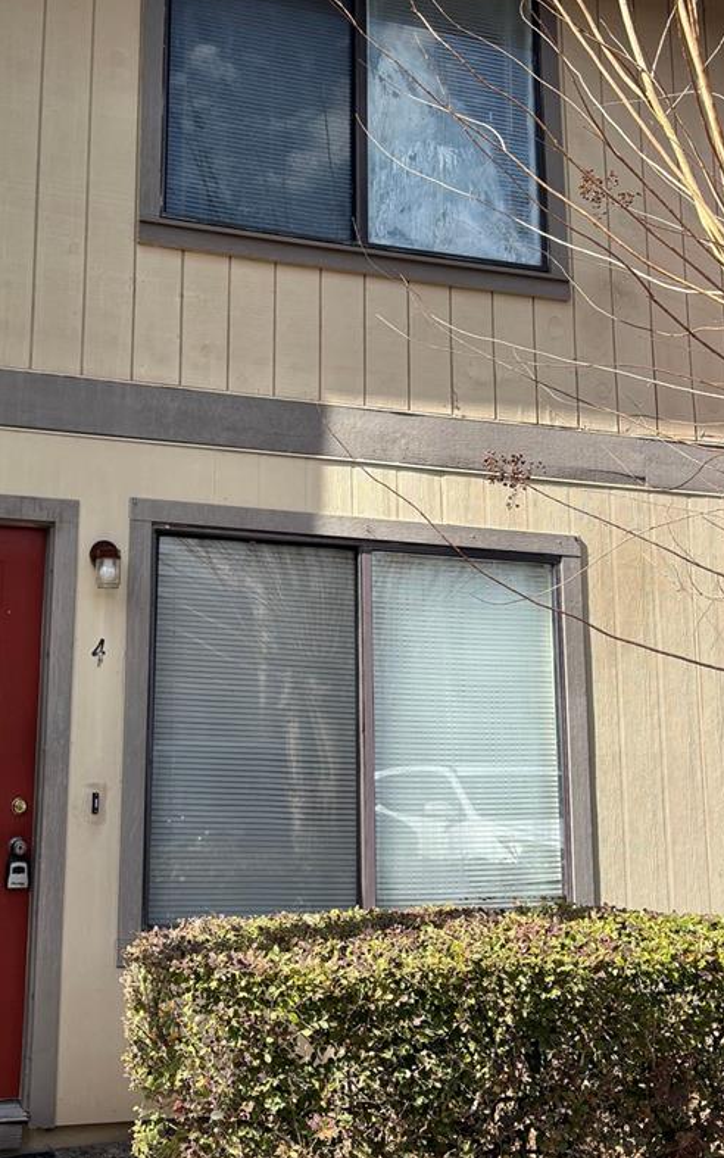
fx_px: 1326
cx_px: 166
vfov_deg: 46.8
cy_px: 447
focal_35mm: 42
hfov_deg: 30.0
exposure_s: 1/1458
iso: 50
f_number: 1.6
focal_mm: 5.96
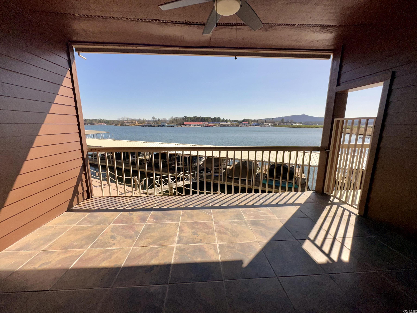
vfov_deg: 85.7
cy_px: 156
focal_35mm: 14
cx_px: 208
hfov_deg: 102.1
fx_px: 169
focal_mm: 2.22
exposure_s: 1/2817
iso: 50
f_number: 2.2
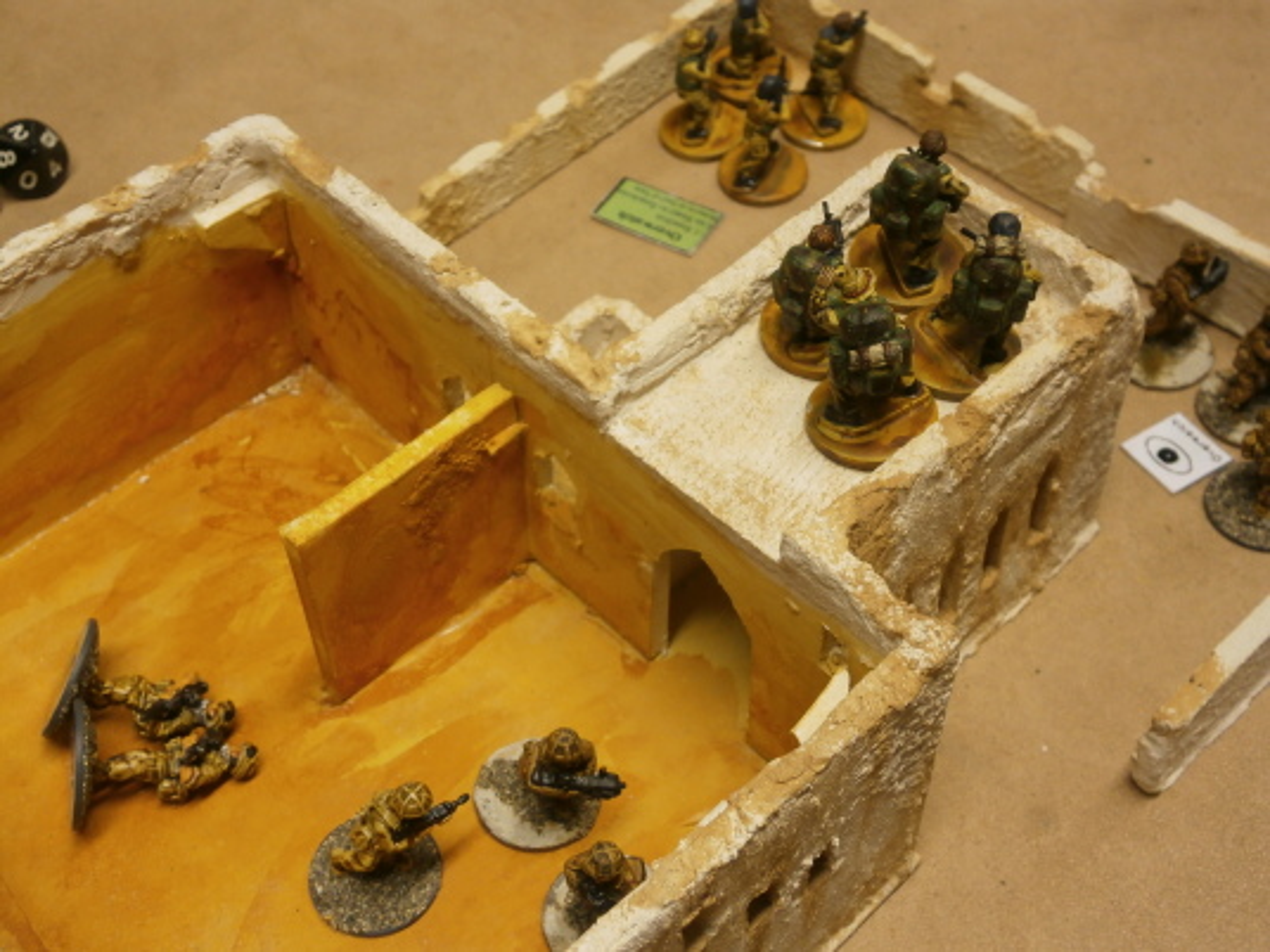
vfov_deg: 30.9
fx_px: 1724
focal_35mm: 47
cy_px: 476
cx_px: 635
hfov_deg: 40.4
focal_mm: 8.3
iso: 125
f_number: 3.4
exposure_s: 1/40
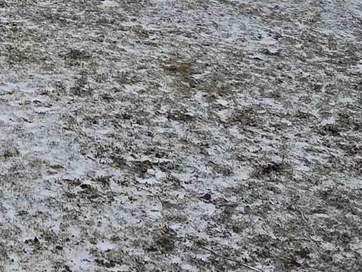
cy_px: -166
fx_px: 721
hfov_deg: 25.9
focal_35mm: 69
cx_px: -41
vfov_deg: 18.3
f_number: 2.2
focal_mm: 2.2
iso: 50
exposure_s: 1/539
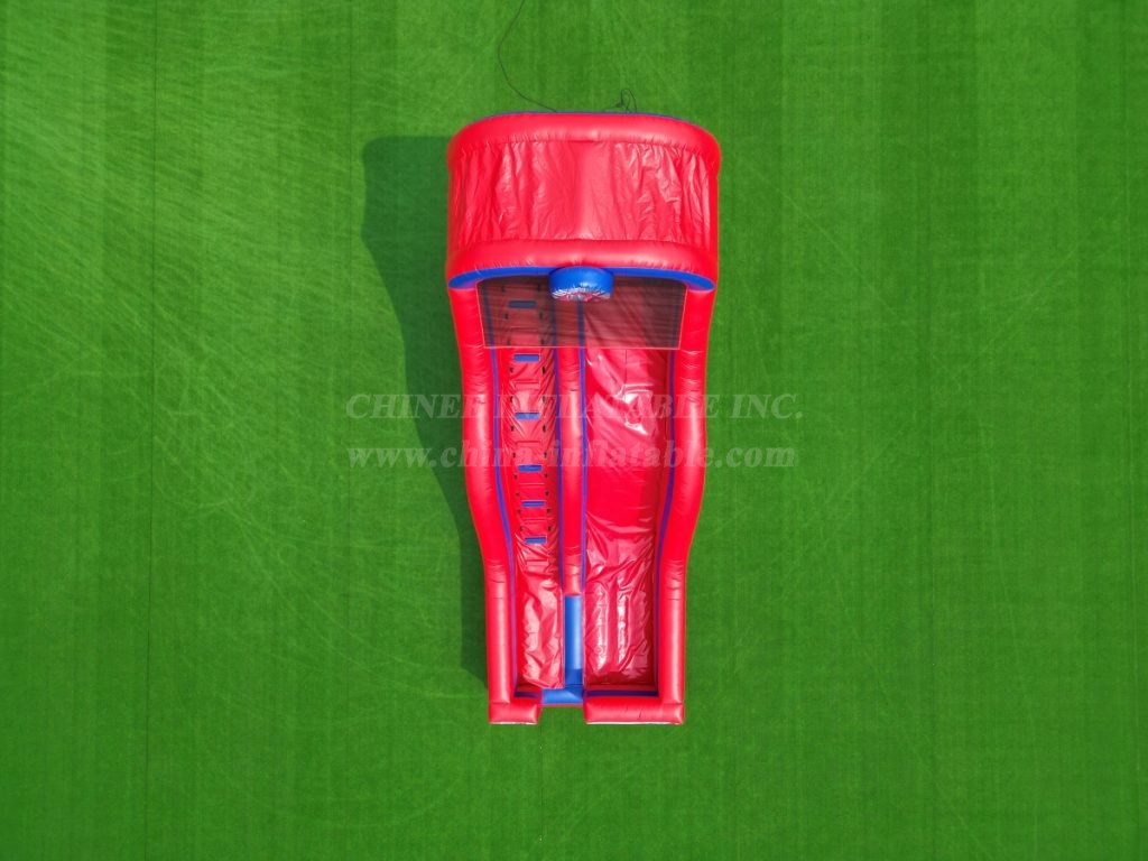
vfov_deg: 56.8
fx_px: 796
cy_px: 430
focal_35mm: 24
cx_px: 574
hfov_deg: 71.6
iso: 110
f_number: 1.7
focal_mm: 6.72
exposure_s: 1/2000
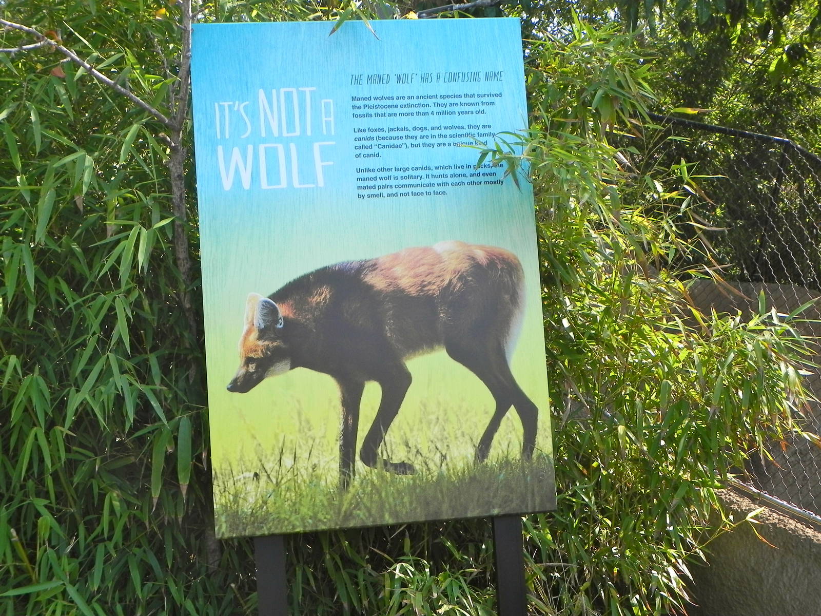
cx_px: 410
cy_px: 308
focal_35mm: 46
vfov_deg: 31.5
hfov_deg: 41.2
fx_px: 1091
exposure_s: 1/182
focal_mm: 8.2
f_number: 4.5
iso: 160
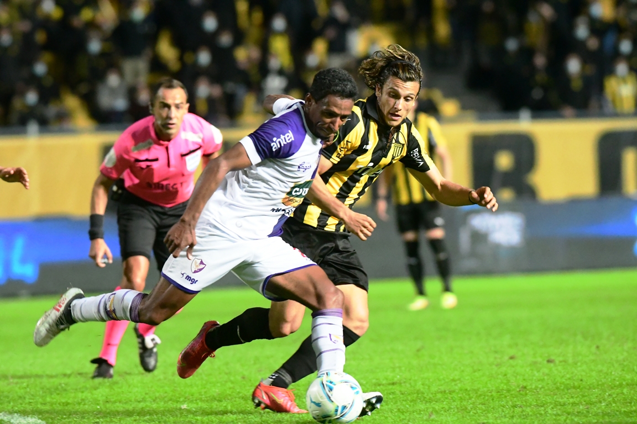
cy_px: 212
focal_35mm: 450
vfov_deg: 3.1
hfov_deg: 4.6
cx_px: 318
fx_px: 7962
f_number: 5.6
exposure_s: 1/800
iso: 10000
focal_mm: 300
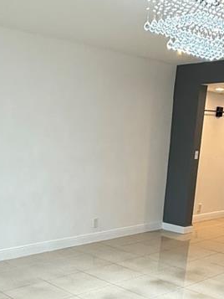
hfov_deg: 30.9
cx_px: 99
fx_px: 405
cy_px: 286
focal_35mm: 47
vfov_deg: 37.0
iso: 250
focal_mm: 2.22
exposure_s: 1/60
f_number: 2.2
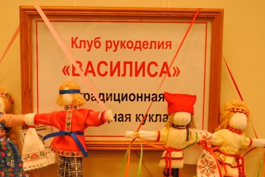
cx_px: 123
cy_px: 113
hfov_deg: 30.5
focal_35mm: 66
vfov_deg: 20.6
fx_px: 486
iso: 800
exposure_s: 1/50
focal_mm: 34
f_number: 5
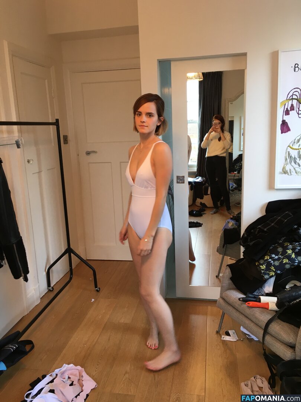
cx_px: 150
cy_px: 201
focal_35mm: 29
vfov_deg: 61.7
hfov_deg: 48.2
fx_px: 336
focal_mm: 4.15
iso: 64
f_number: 2.2
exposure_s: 1/33
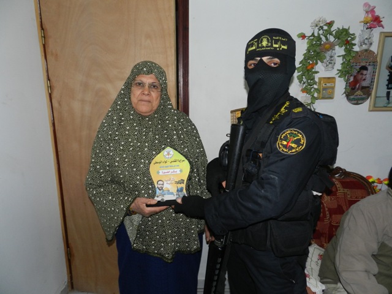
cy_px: 147
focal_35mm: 23
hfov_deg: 73.9
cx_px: 196
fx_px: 260
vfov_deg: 58.9
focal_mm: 4
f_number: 3.4
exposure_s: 1/30
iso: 200
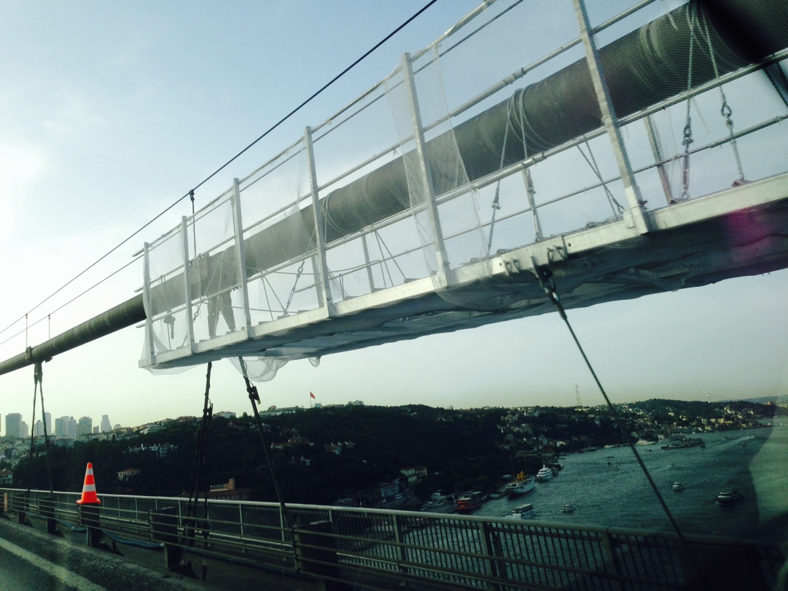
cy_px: 296
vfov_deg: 42.9
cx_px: 394
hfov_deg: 55.4
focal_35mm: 33
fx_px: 751
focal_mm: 4.12
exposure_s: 1/1004
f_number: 2.4
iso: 50
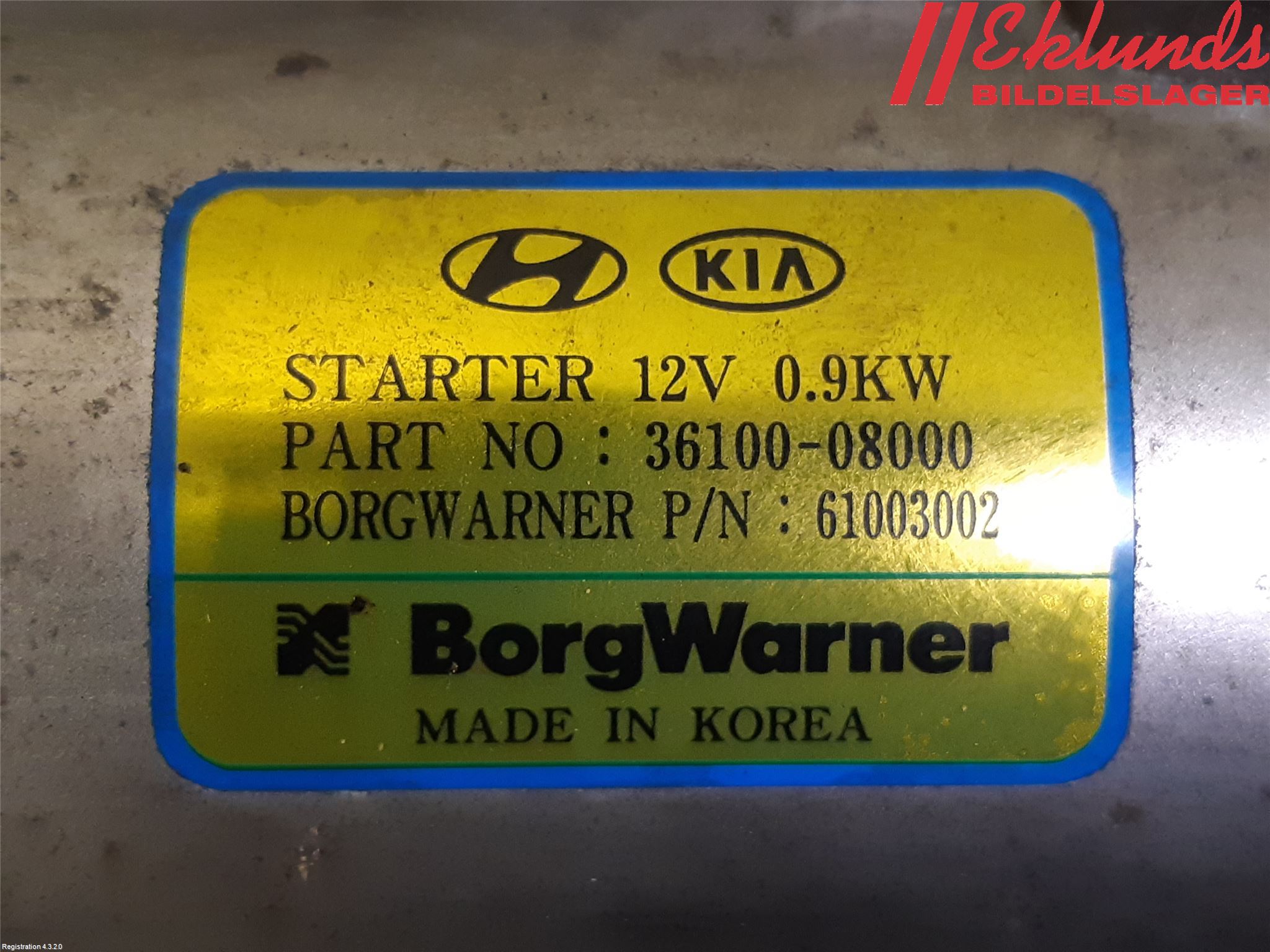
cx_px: 635
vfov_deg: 53.1
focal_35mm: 26
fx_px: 954
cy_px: 476
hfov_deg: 67.3
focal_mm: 3.93
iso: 200
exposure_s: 1/50
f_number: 1.7
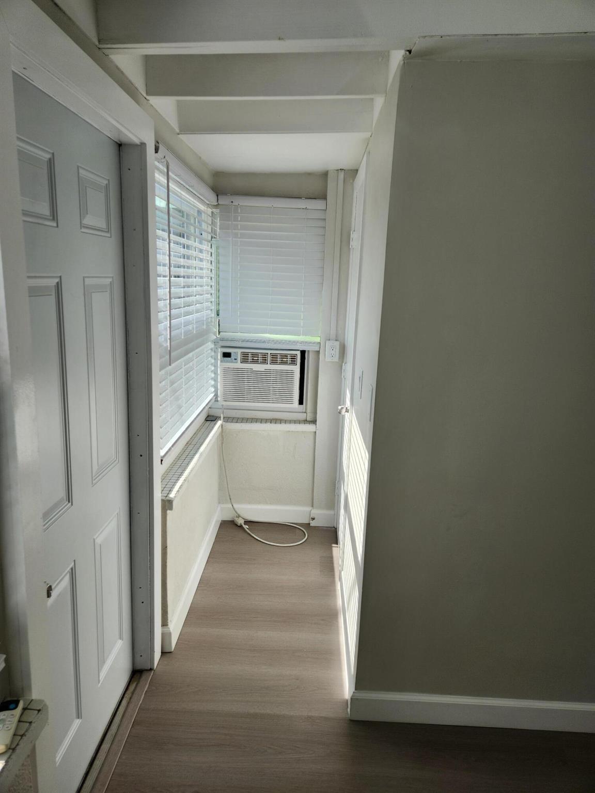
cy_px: 396
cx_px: 298
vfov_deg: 73.9
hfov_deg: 58.9
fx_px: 527
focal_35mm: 23
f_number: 1.8
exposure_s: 1/423
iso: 20
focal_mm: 5.4
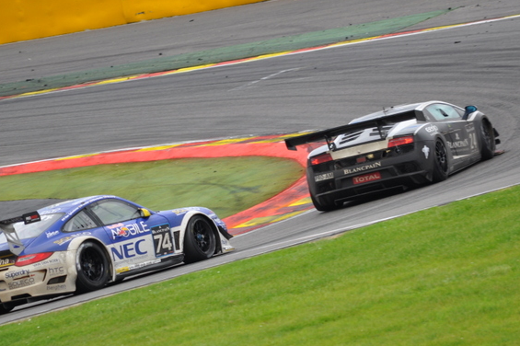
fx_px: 9195
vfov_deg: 2.2
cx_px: 266
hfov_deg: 3.2
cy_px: 225
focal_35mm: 637
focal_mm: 300
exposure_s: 1/500
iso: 320
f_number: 5.6
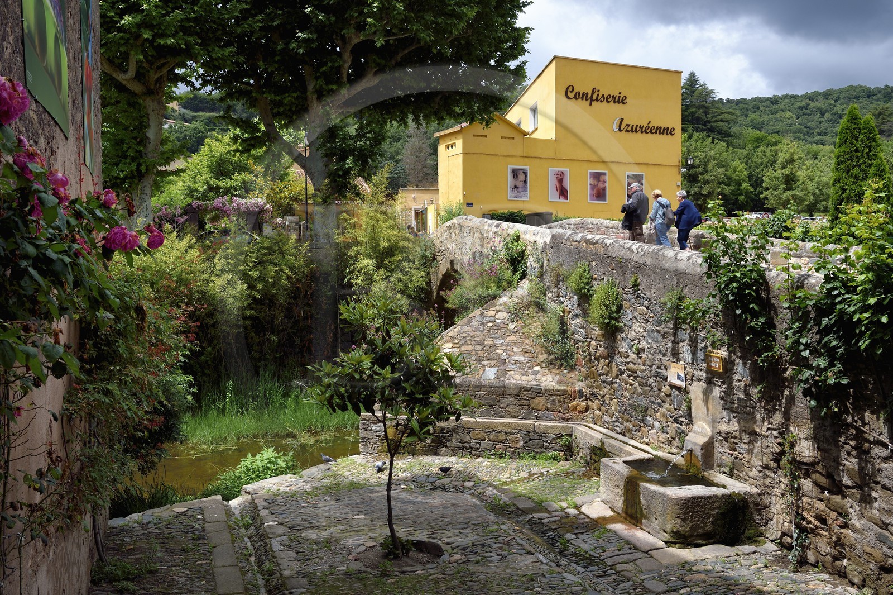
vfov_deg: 41.1
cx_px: 446
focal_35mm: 32
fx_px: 793
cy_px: 298
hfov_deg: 58.7
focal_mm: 32
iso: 200
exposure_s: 1/160
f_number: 14
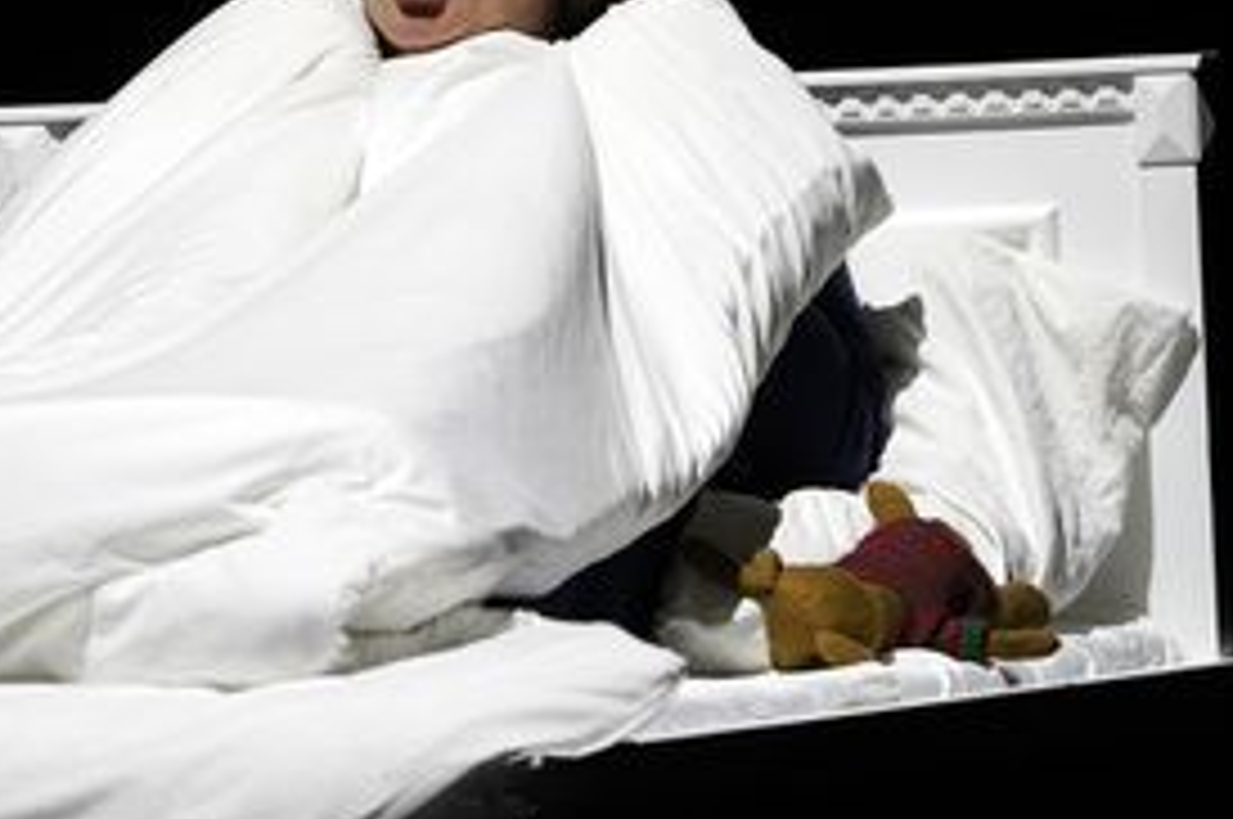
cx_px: 439
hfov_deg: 2.1
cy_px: 220
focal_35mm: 987
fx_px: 33764
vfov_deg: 1.4
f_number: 7.1
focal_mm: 600
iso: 1600
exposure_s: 1/400
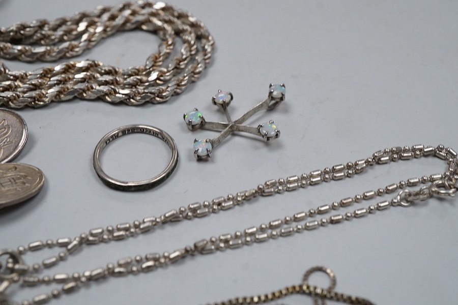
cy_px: 152
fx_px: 572
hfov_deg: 43.6
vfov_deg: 29.9
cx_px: 229
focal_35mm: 45
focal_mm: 30
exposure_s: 1/125
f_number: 13
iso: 1000
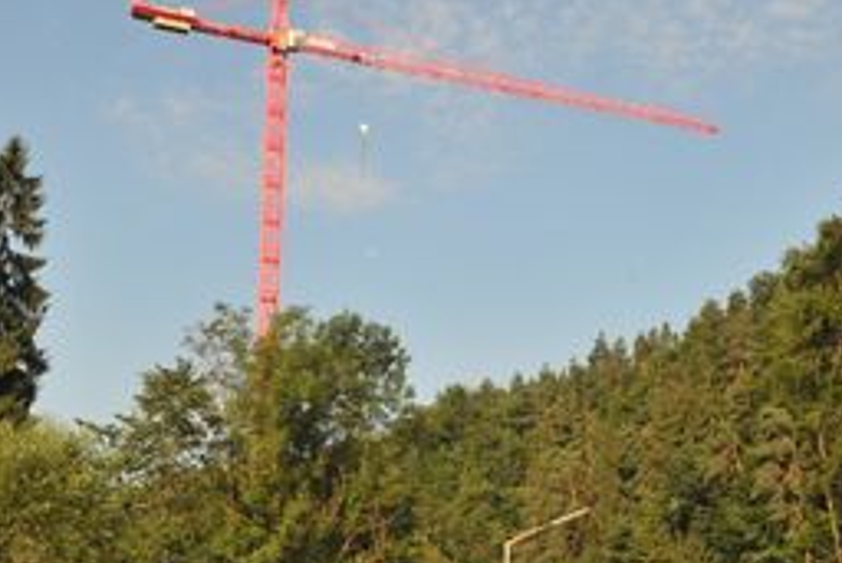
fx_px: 1123
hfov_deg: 41.1
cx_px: 437
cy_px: 160
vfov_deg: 27.8
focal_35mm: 48
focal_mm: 24
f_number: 9
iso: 200
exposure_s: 1/320
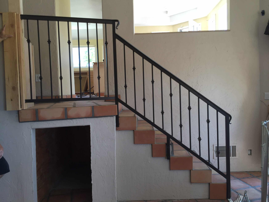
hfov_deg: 61.7
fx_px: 225
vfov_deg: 48.2
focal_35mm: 29
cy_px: 101
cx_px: 134
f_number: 2.2
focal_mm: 4.15
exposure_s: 1/60
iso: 32
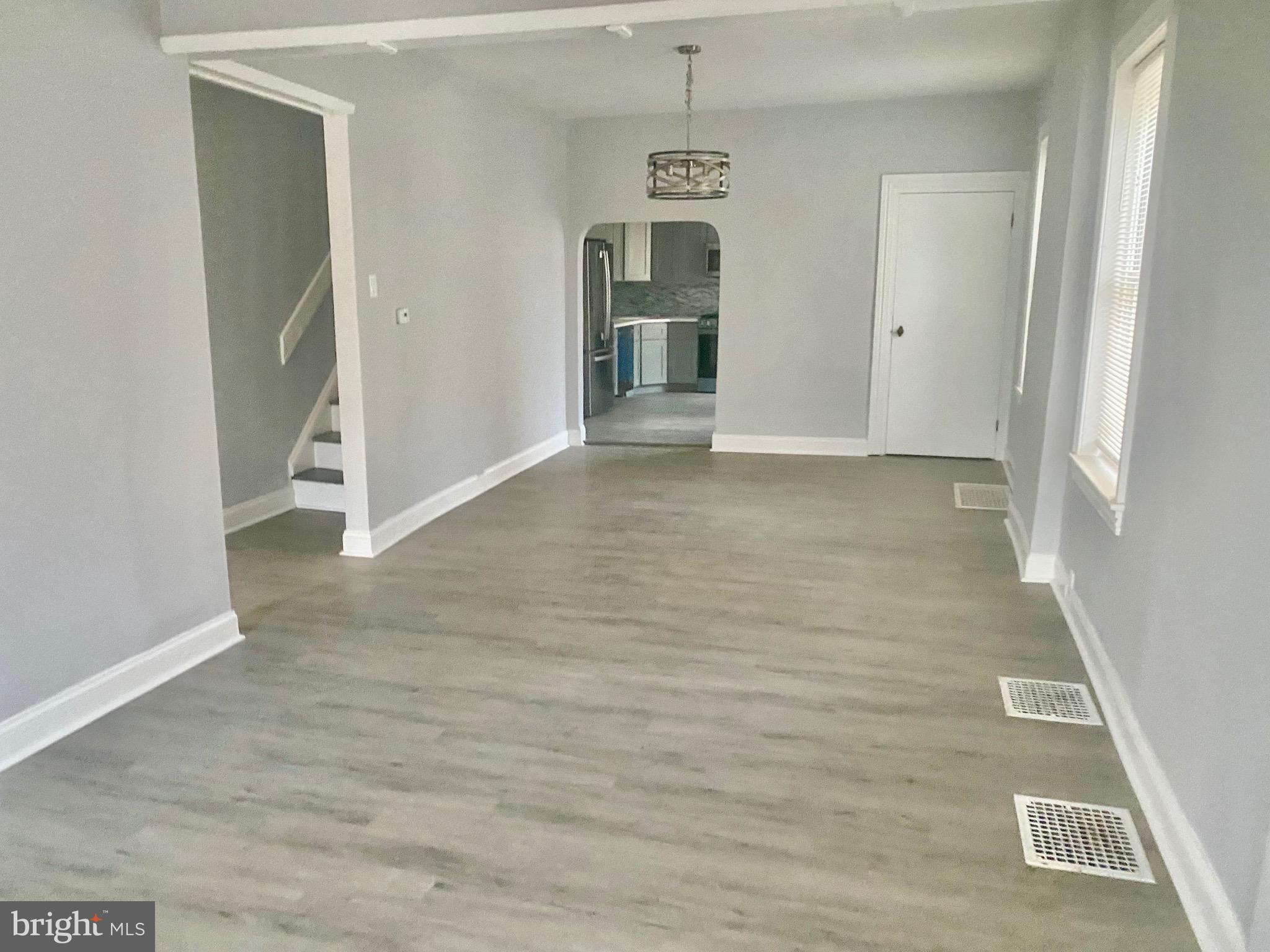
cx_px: 635
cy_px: 476
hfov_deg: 67.3
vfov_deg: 53.1
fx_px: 954
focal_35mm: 26
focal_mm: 4.25
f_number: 1.8
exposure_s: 1/40
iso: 640
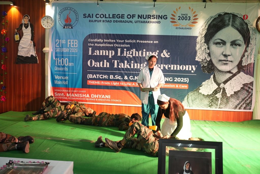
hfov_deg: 60.3
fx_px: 224
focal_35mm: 31
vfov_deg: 42.3
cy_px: 87
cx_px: 130
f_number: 2.8
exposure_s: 1/160
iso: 1250
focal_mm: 31
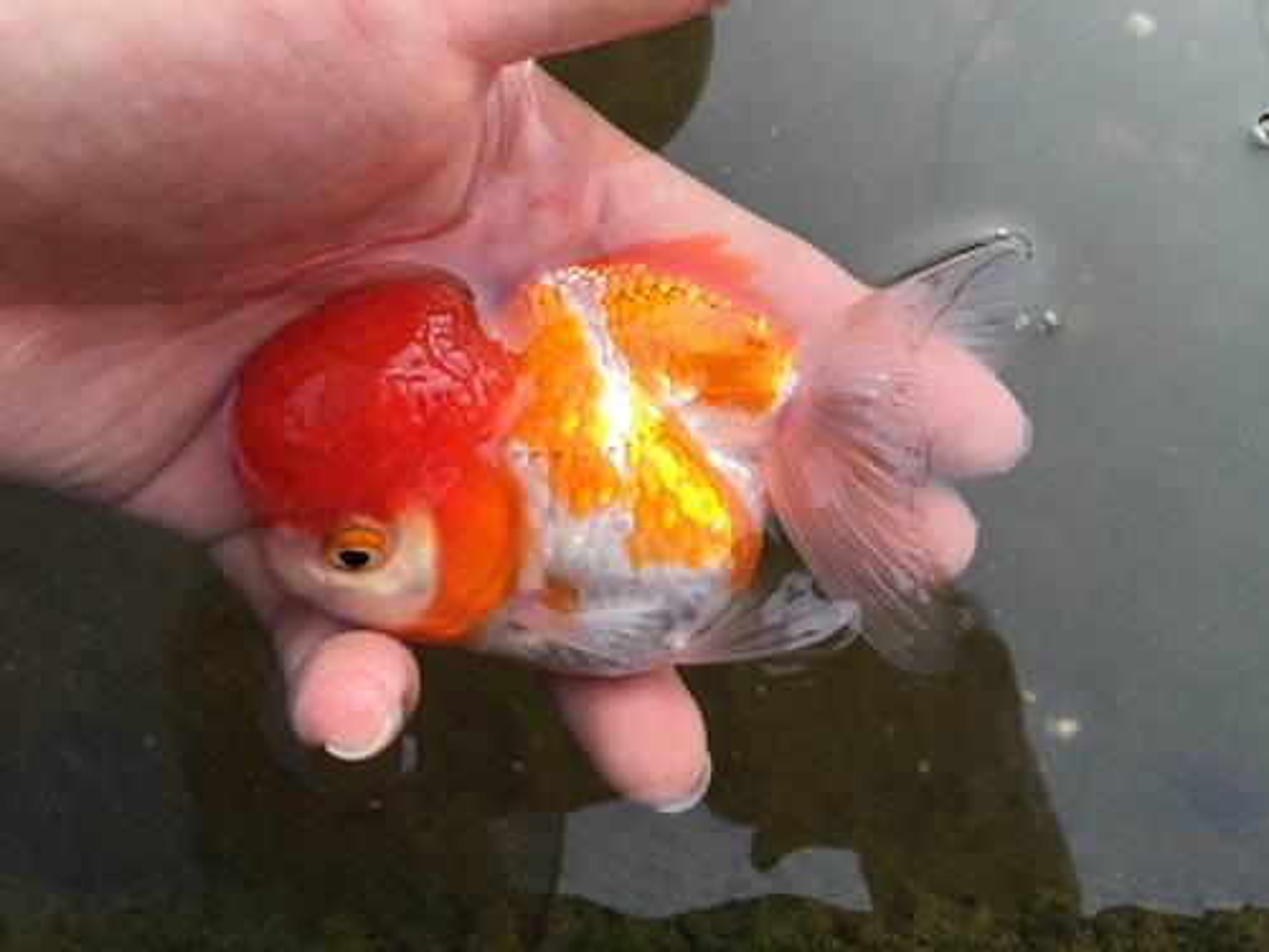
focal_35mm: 29
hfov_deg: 61.7
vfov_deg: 48.2
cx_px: 634
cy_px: 476
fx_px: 1063
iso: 32
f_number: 2.2
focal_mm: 4.15
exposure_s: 1/659
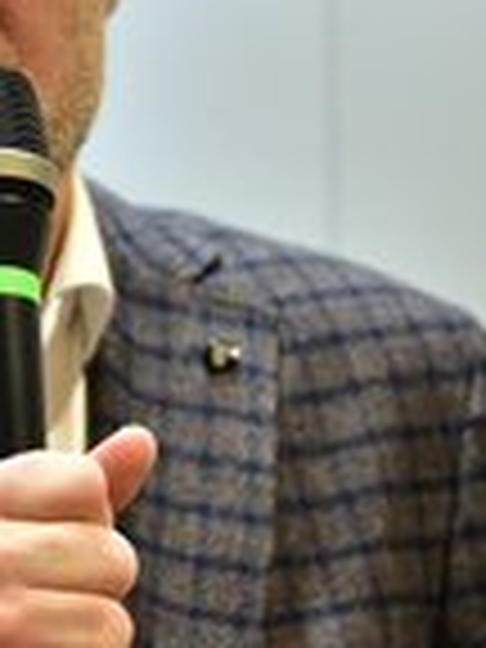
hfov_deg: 4.4
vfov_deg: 5.8
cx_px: -36
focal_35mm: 341
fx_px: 6383
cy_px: 281
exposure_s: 1/200
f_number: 2.8
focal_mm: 102
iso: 5000
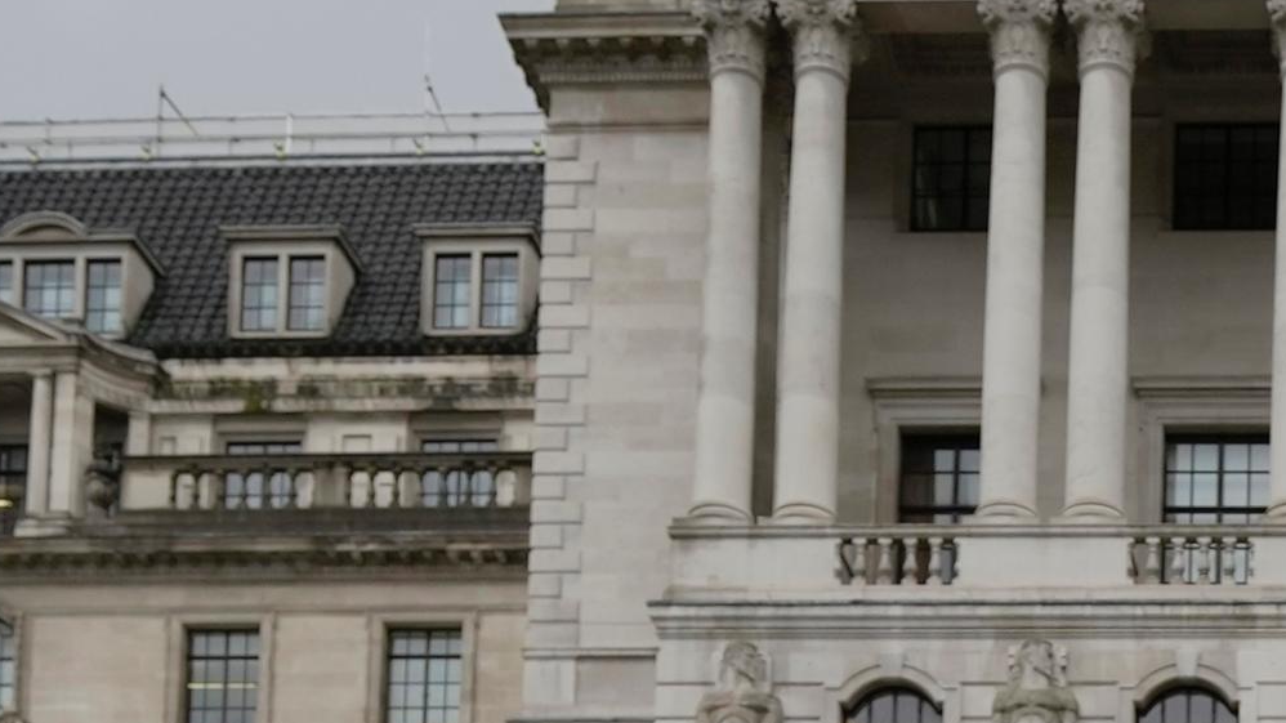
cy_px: 1498
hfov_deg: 29.5
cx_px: 1473
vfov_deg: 15.1
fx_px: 2148
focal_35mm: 63
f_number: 4
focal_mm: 12
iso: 250
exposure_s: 1/200
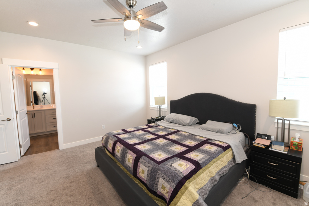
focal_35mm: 15
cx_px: 154
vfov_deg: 77.3
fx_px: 129
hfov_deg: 100.4
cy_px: 103
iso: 200
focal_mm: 15
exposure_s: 1/5
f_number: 9
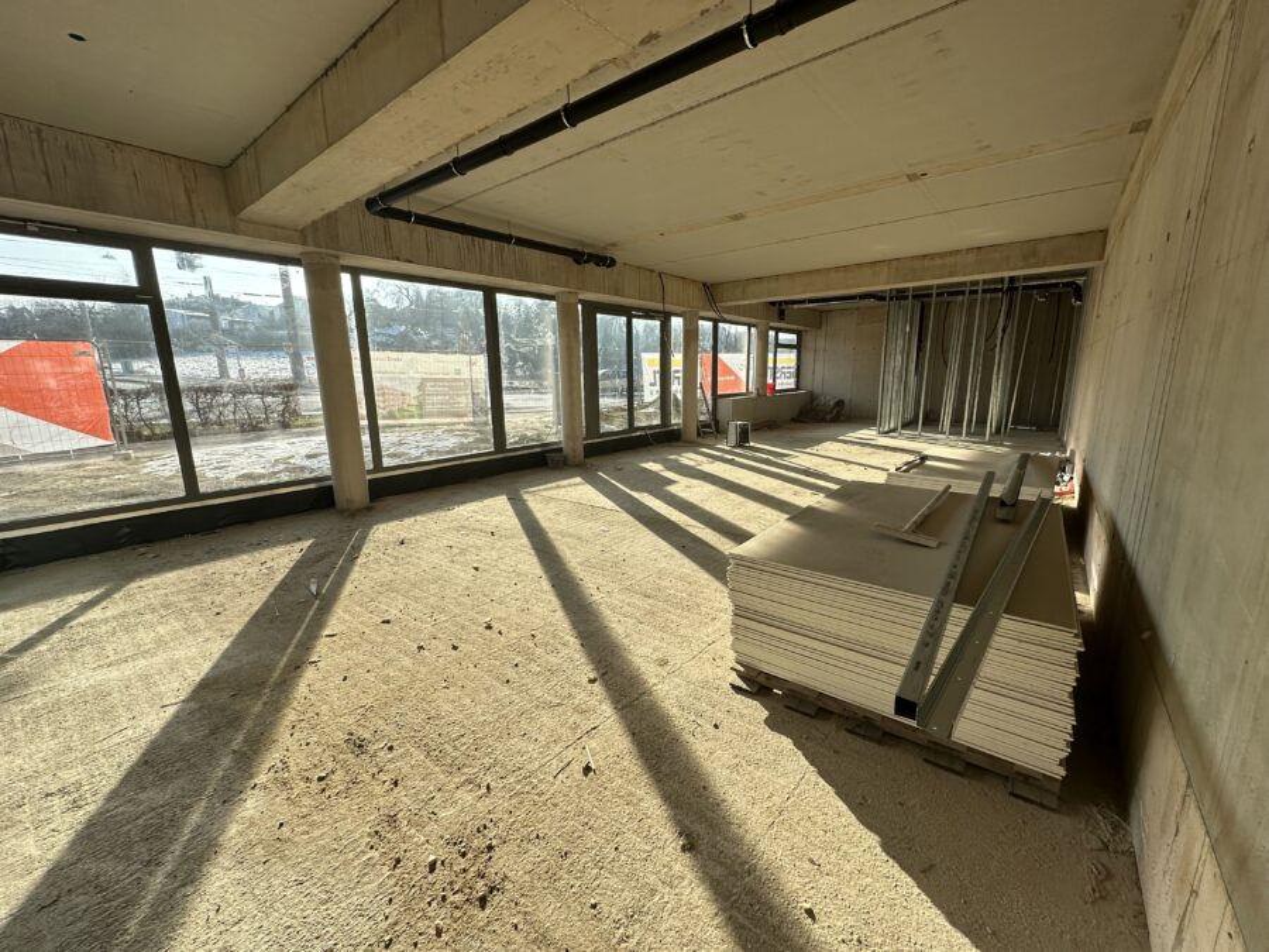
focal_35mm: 14
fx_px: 513
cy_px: 476
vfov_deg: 85.7
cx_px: 634
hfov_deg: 102.1
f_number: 2.2
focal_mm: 2.22
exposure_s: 1/647
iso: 40
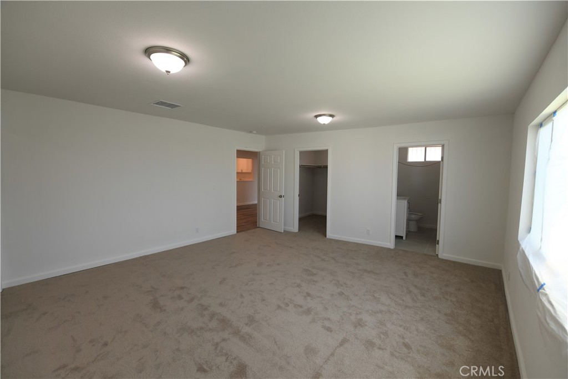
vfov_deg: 81.2
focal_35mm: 14
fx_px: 221
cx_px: 284
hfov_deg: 104.2
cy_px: 190
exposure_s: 1/125
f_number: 5.6
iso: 500
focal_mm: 14
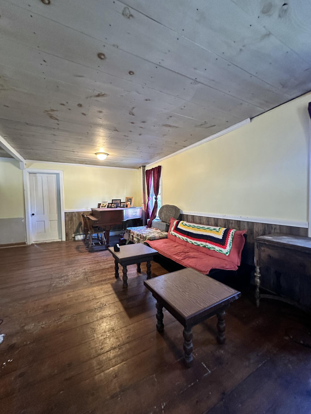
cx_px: 156
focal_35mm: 14
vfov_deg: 102.1
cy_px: 207
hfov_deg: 85.7
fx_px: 168
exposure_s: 1/60
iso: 640
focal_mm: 2.22
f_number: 2.2
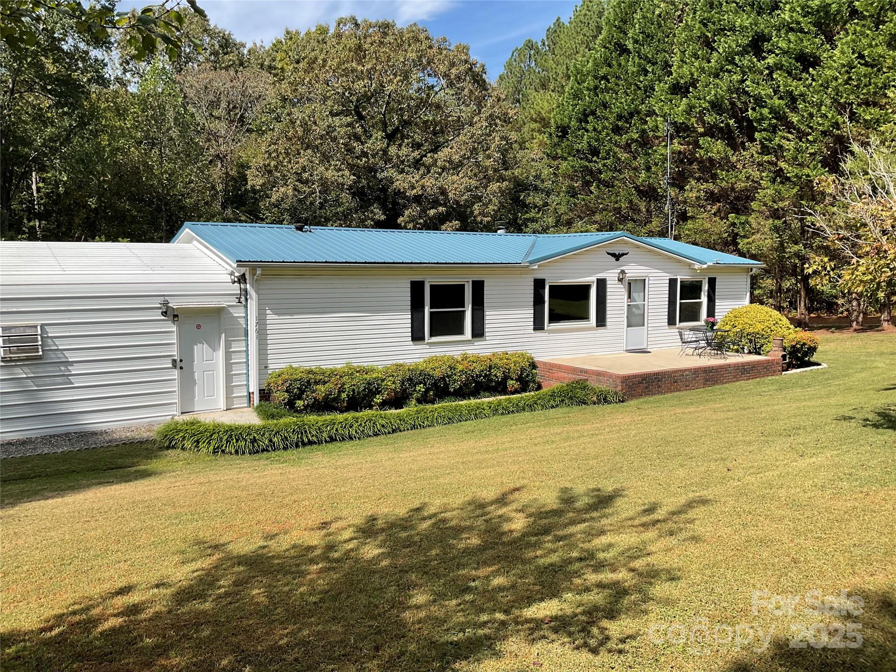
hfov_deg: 61.7
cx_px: 448
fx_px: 751
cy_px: 336
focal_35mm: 29
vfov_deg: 48.2
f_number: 1.8
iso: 16
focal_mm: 3
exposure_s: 1/1675
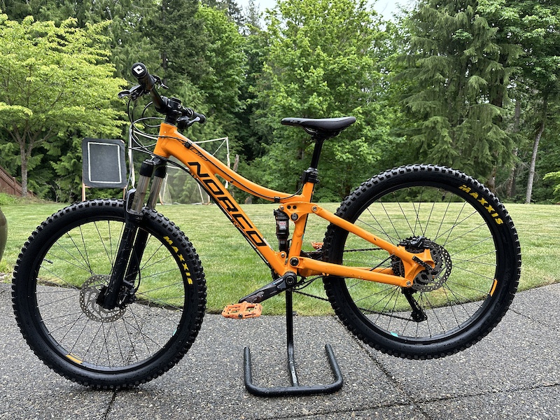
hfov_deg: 71.6
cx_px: 280
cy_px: 210
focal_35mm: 24
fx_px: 388
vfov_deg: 56.8
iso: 80
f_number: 1.78
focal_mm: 6.86
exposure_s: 1/437
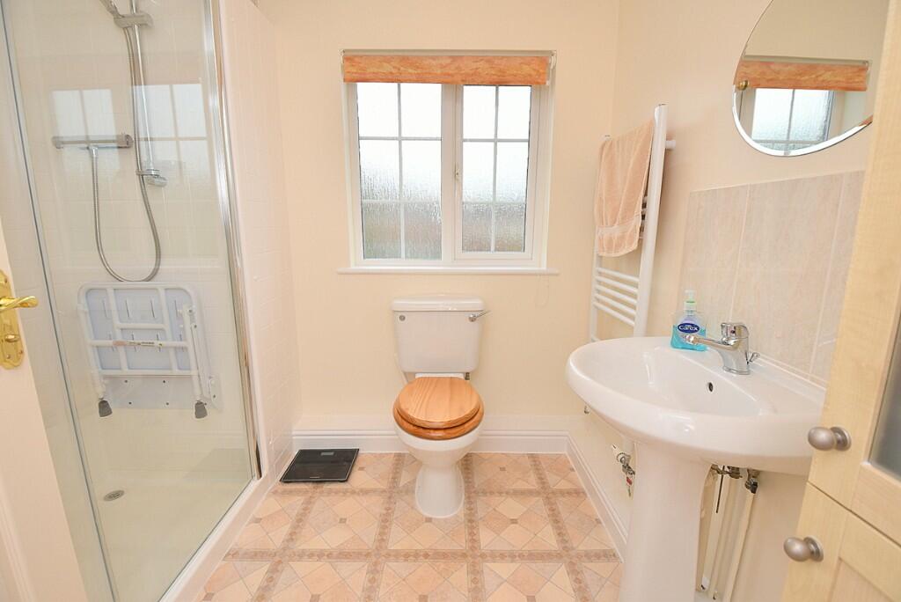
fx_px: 376
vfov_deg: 77.4
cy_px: 301
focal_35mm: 15
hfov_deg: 100.4
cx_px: 450
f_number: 5
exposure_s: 1/200
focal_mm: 10
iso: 200
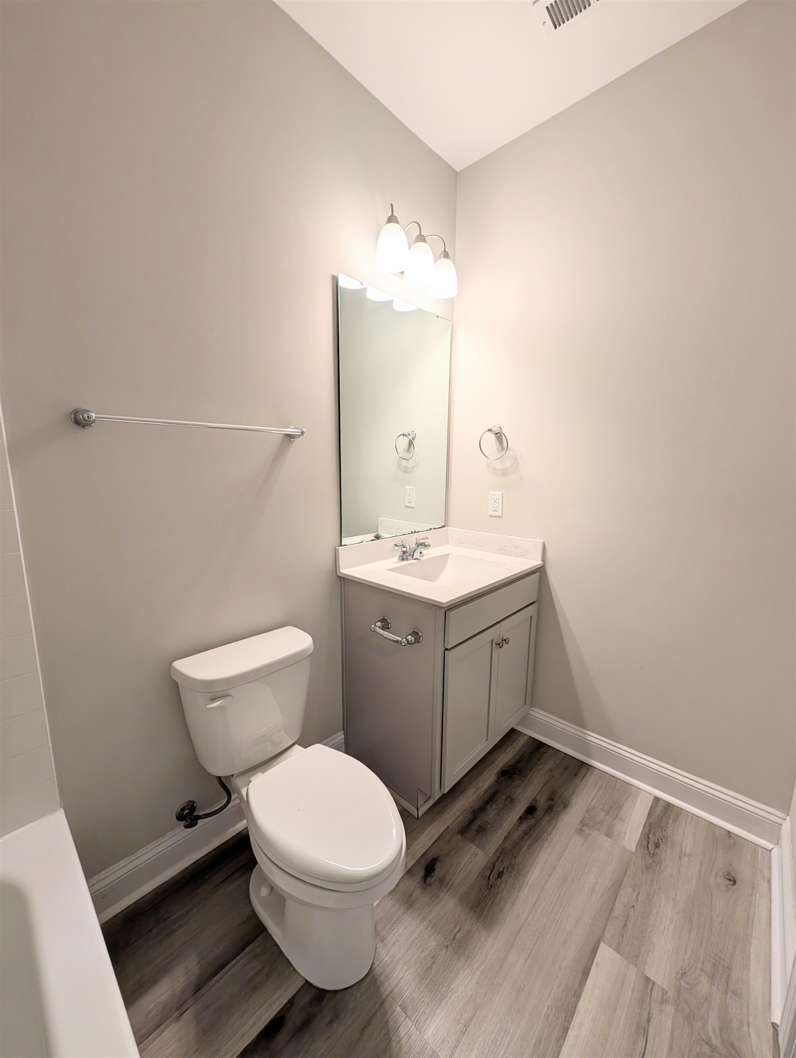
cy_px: 529
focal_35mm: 12
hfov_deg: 94.6
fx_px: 367
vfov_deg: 110.5
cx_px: 398
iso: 53
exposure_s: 1/119
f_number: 1.7
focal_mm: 2.02
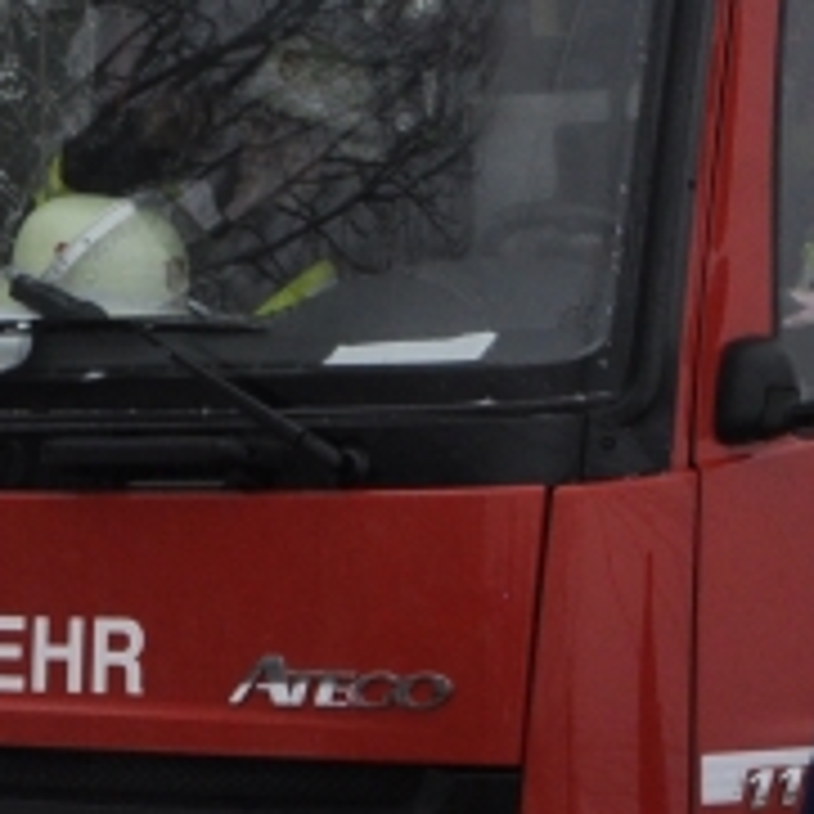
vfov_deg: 11.5
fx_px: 4044
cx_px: 1129
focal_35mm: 152
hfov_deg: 11.1
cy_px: 639
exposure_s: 1/500
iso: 640
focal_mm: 24
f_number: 11
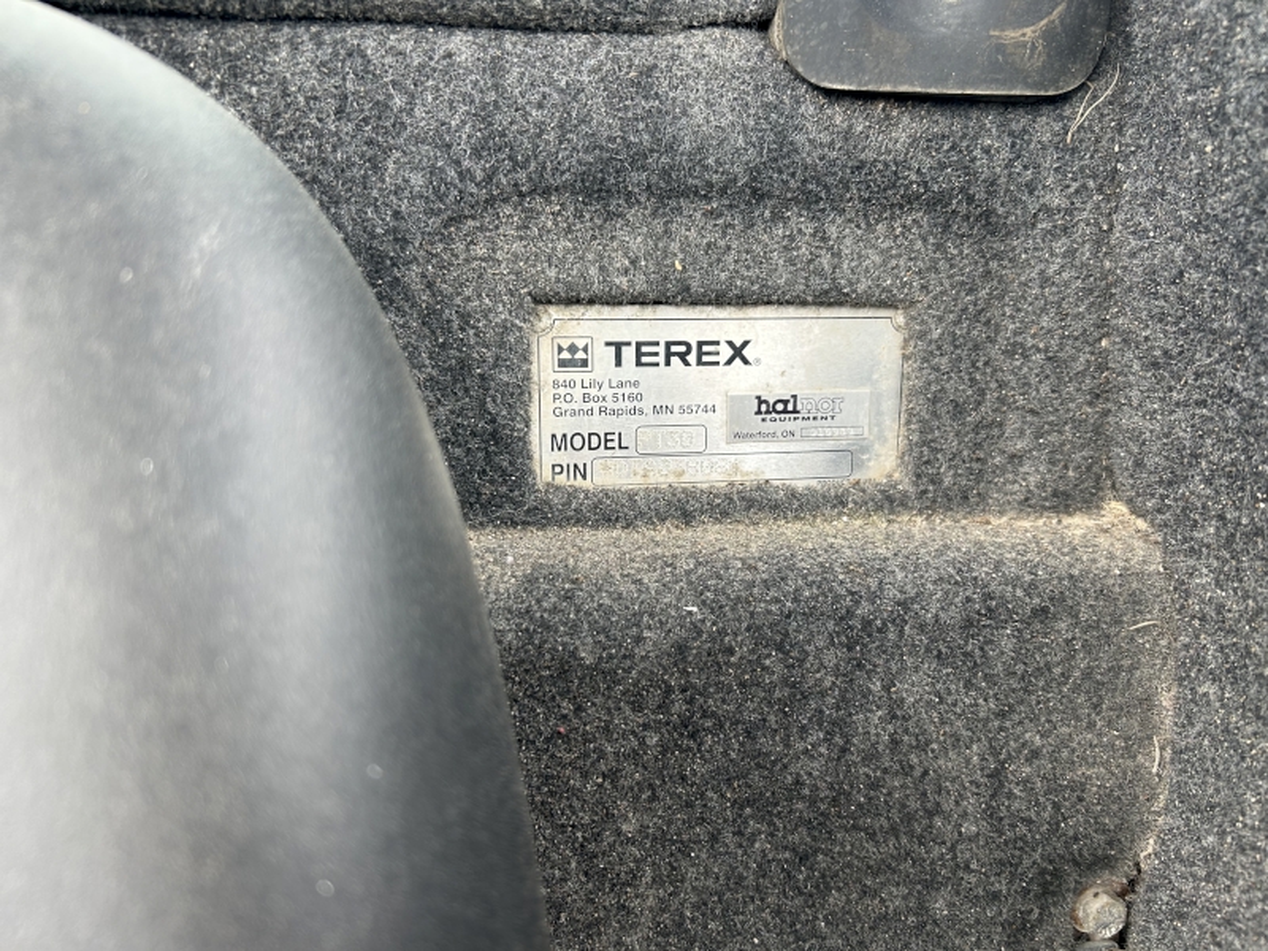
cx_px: 634
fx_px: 952
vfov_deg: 53.1
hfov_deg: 67.3
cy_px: 476
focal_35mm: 26
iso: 40
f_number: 1.5
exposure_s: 1/121
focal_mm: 5.7
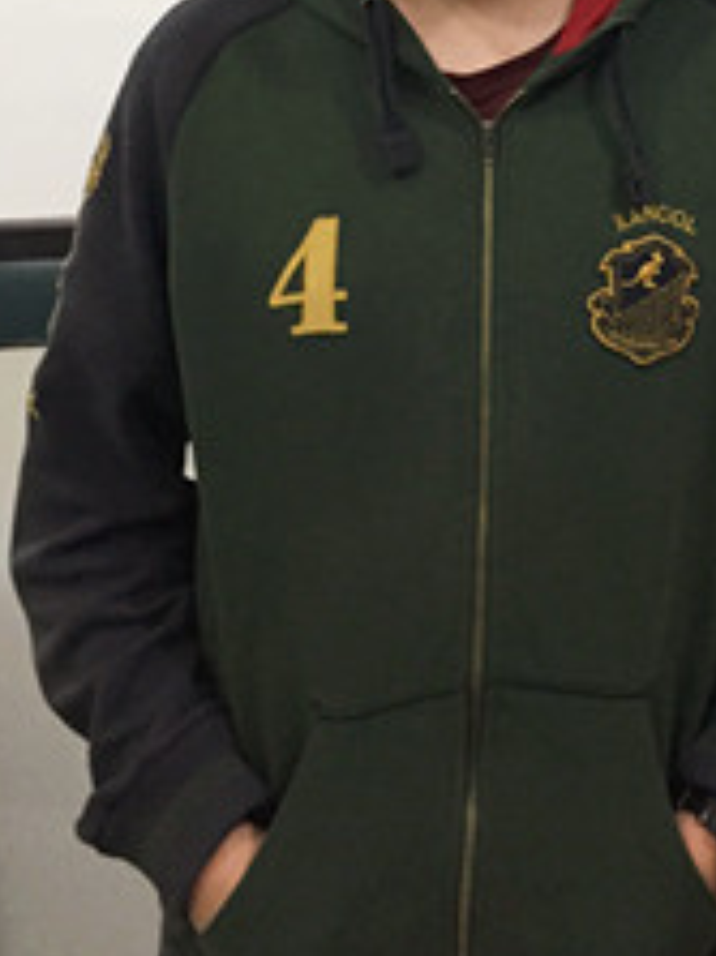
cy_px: -51
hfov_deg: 21.4
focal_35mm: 65
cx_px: 782
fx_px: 1794
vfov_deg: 27.7
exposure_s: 1/30
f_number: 2.2
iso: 160
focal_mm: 4.15
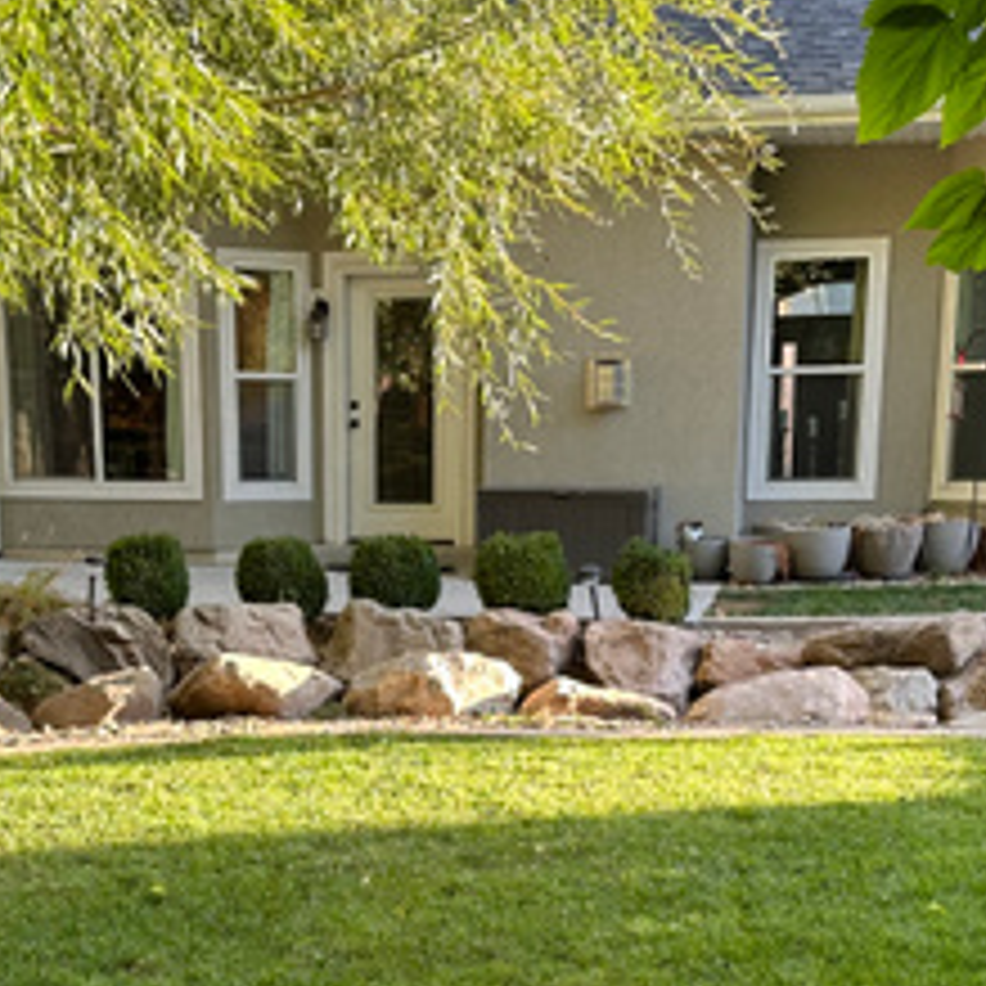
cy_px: 860
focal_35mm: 62
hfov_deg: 27.7
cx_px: 405
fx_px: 1998
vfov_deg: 26.9
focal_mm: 6.86
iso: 64
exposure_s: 1/138
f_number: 1.78
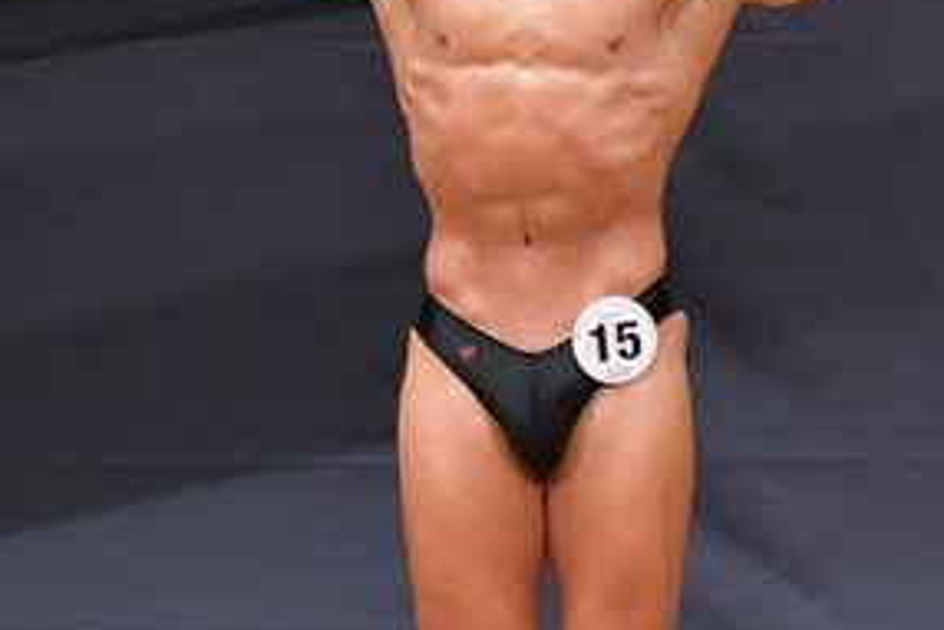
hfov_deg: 2.7
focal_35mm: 771
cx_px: 589
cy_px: 353
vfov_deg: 1.8
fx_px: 20227
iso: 6400
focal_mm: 190
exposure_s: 1/400
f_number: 5.6
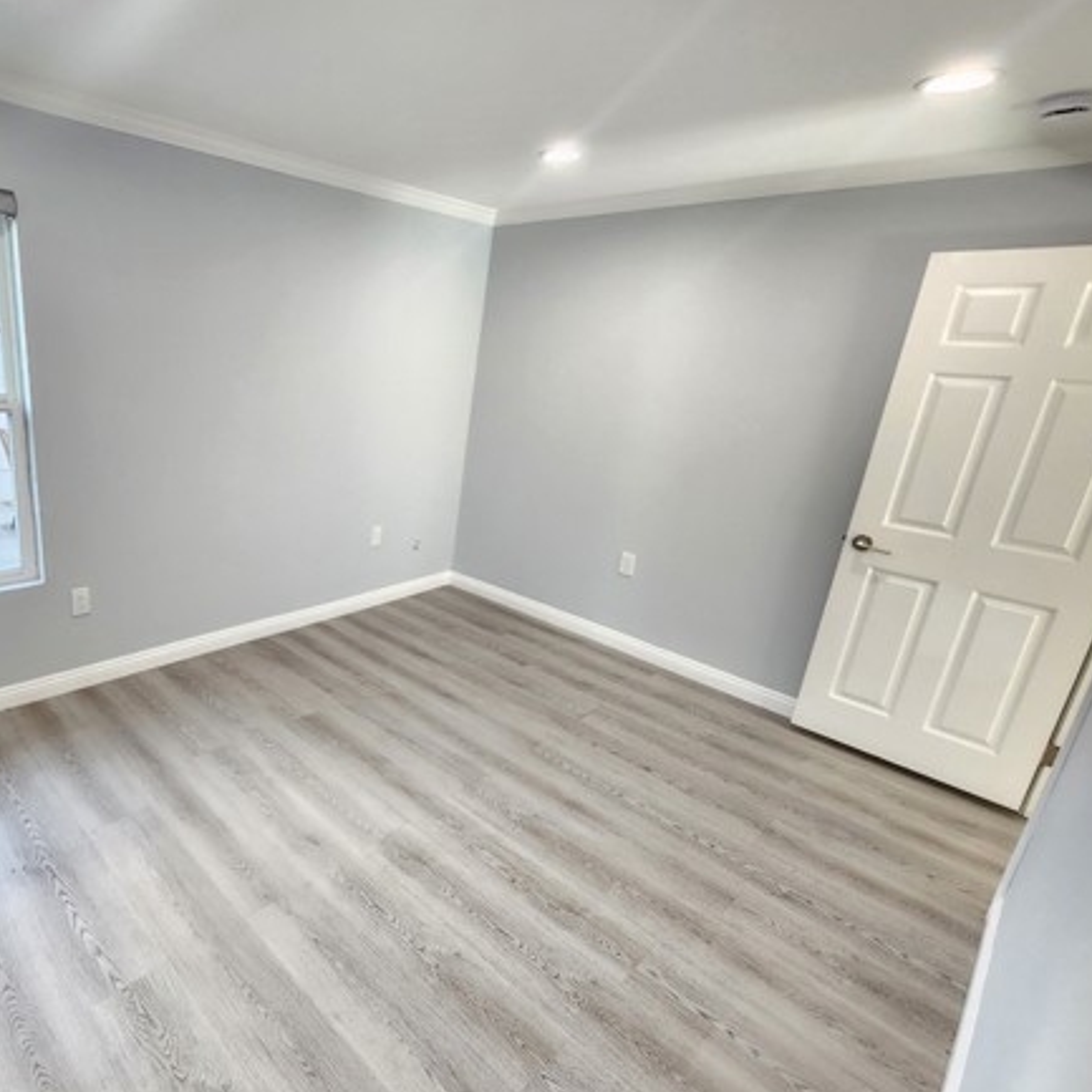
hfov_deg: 79.7
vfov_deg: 84.0
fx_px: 607
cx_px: 320
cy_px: 555
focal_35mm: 17
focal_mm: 2.2
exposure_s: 1/60
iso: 200
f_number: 2.2
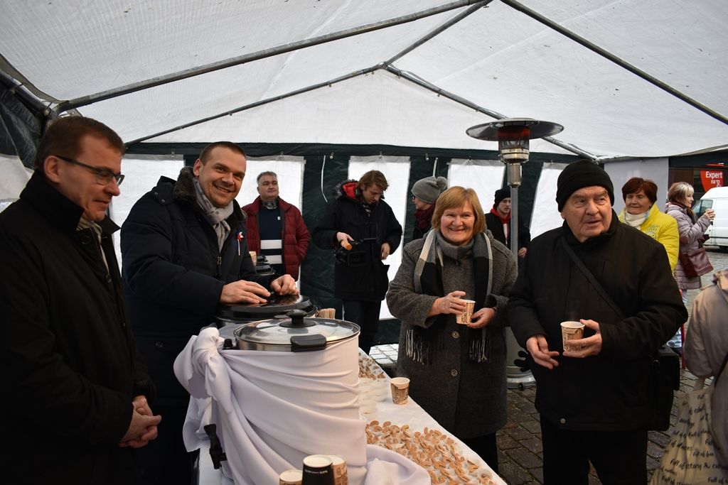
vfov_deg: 47.9
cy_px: 242
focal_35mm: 27
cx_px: 364
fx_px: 546
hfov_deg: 67.4
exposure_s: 1/30
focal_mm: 18
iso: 160
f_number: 3.5
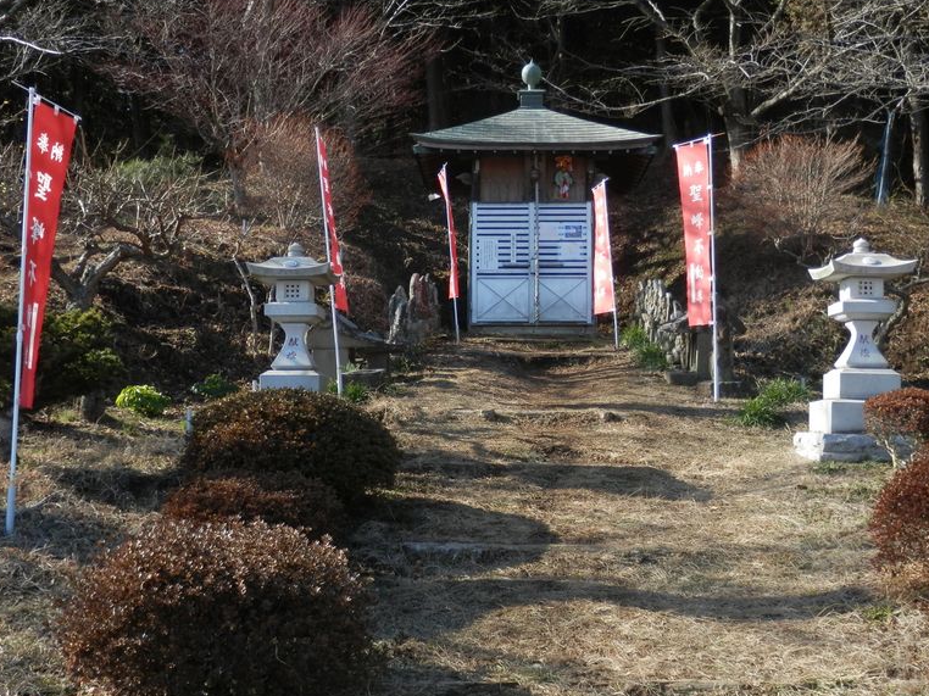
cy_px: 347
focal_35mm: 42
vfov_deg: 34.3
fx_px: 1127
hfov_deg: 44.8
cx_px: 452
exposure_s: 1/250
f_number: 3.7
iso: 80
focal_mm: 7.3
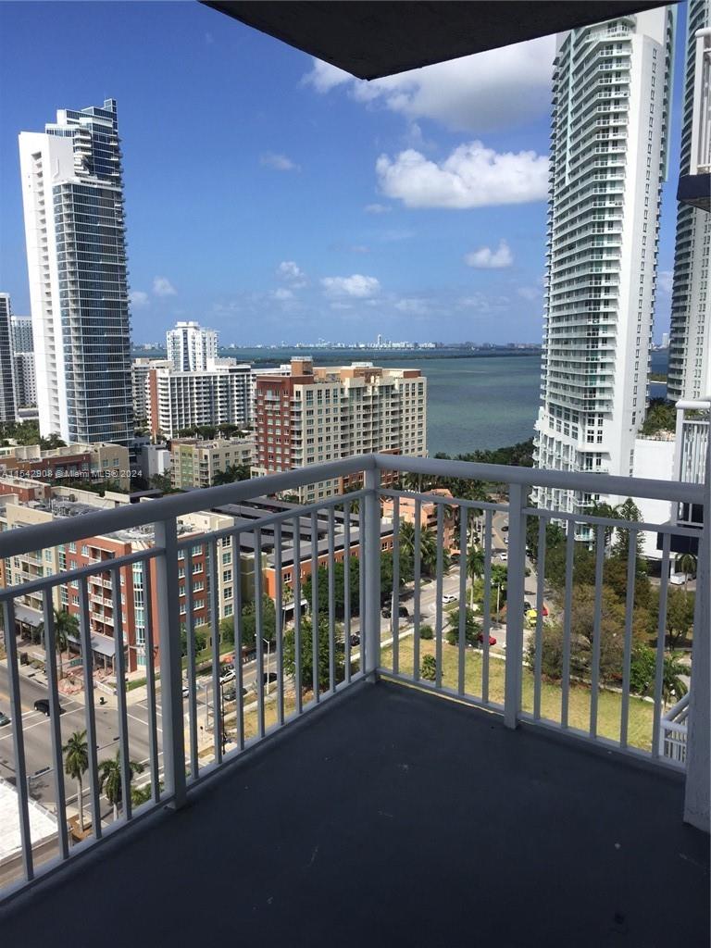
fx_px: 794
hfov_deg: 48.2
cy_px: 474
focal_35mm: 29
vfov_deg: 61.7
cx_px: 356
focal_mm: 4.15
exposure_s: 1/2639
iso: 32
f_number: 2.2
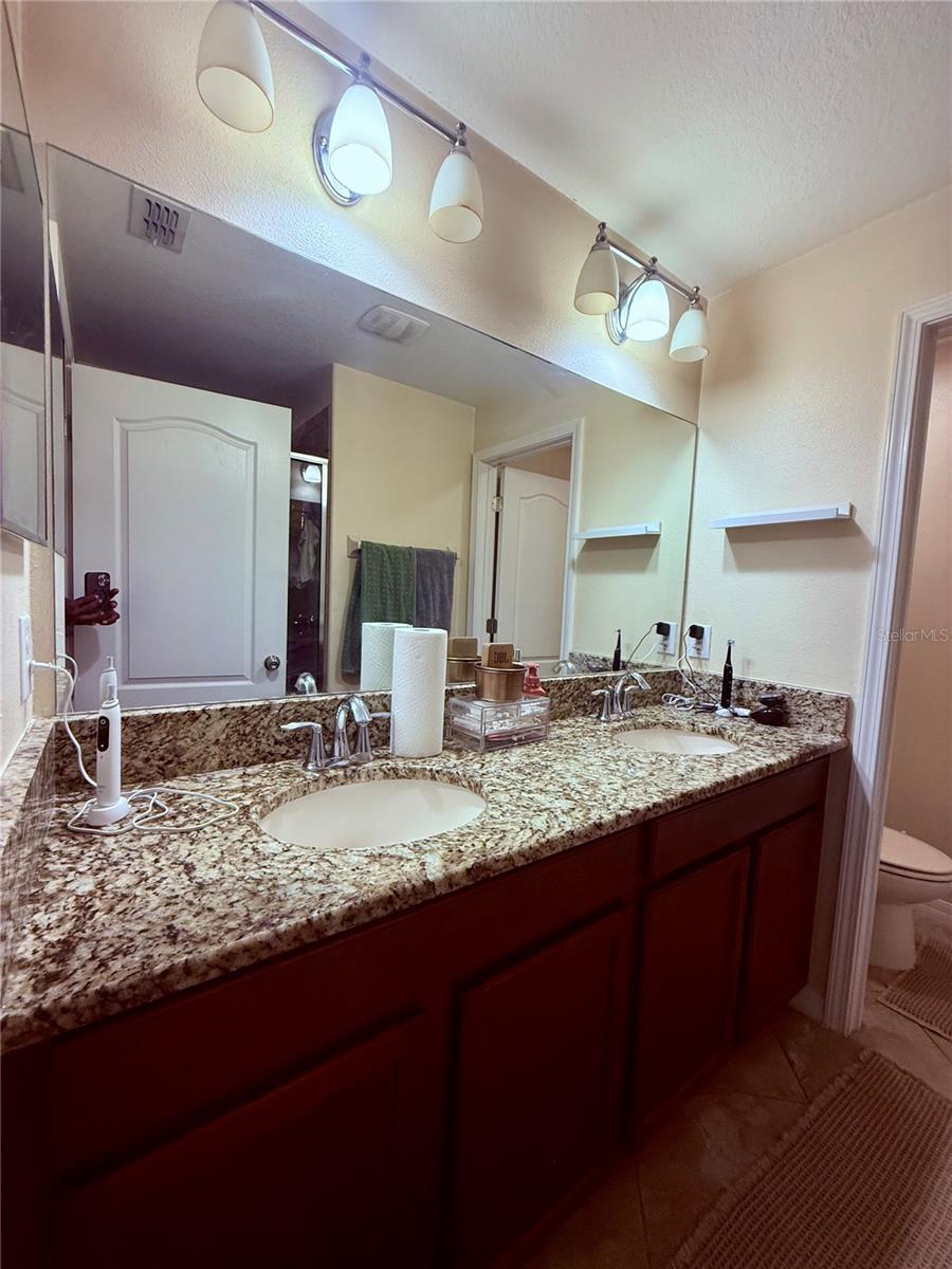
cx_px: 476
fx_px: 513
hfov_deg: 85.7
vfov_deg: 102.1
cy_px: 634
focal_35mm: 14
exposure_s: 1/60
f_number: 2.2
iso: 250
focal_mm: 2.22
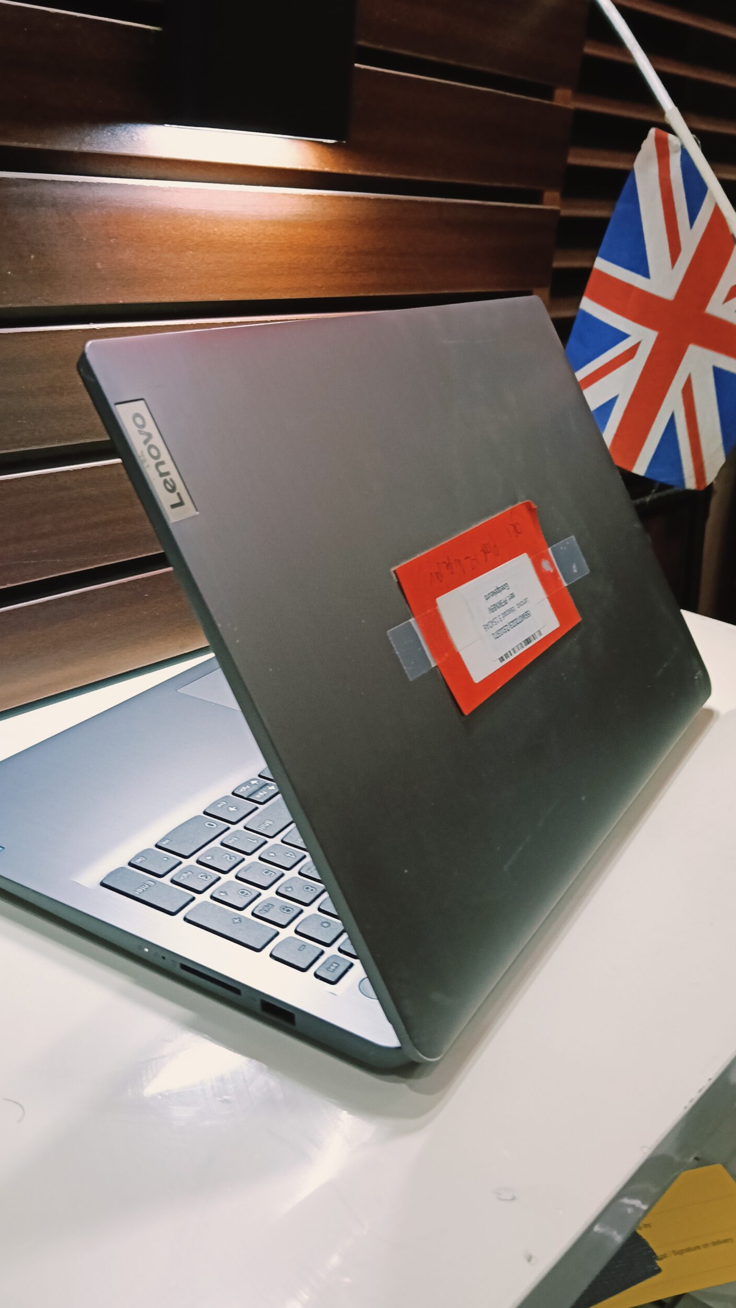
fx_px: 1041
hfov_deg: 38.9
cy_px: 659
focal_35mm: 30
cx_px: 328
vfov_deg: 64.3
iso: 320
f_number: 1.8
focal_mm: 3.98
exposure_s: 1/33.3
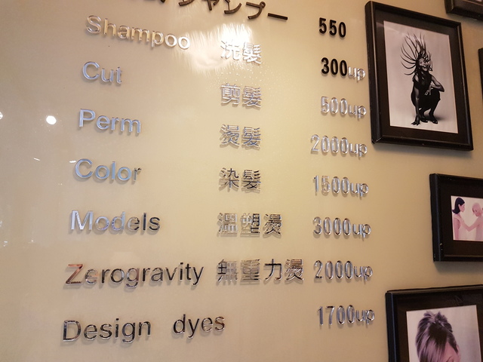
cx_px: 242
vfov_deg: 53.1
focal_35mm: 26
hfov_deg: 67.3
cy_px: 181
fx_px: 363
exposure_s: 1/60
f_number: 1.7
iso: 200
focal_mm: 4.2
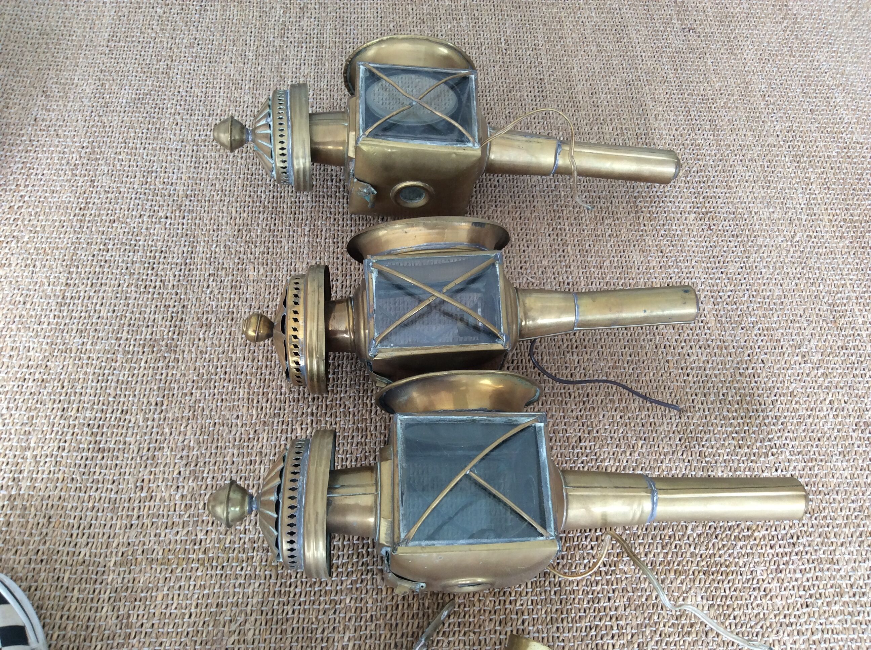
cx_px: 436
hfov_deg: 56.9
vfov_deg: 44.1
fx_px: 804
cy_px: 325
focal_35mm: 32
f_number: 2.4
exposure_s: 1/25
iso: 32
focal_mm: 3.3
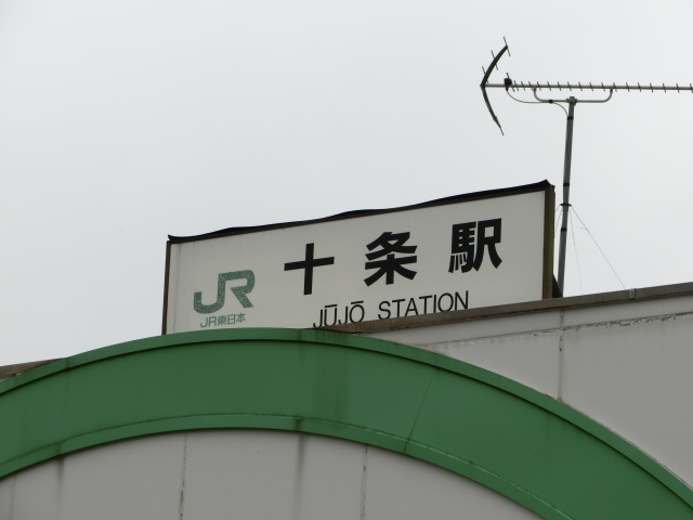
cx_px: 346
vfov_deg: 7.8
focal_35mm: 191
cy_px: 260
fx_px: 3824
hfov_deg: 10.4
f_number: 5.9
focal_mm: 34
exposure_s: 1/320
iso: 80
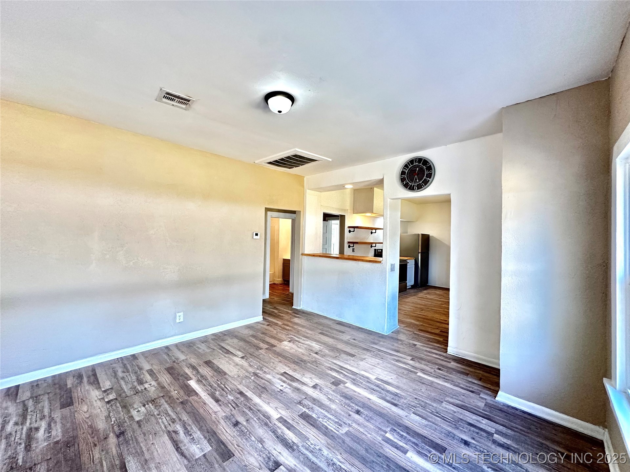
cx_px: 315
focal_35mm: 14
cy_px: 236
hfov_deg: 102.1
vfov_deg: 85.7
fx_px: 255
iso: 250
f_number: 2.2
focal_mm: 2.22
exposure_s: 1/120
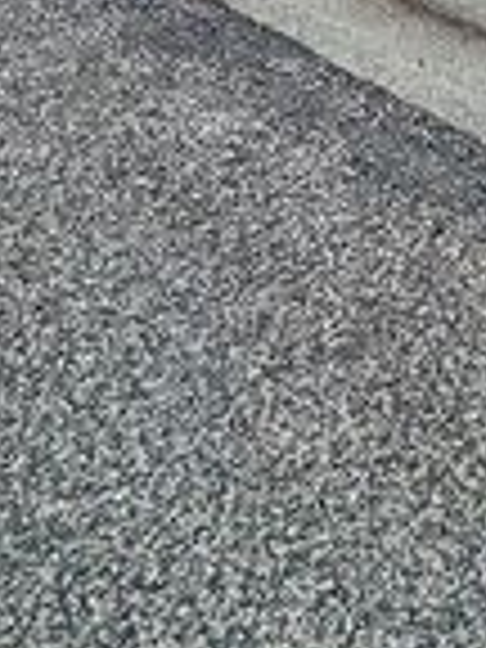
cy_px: -601
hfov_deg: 19.3
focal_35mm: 65
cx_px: 756
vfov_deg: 19.5
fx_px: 1217
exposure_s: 1/307
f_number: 2.2
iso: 40
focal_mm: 2.22
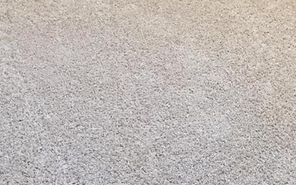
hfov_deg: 26.2
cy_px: 50
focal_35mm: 78
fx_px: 629
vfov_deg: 16.6
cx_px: 221
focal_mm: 4.15
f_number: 2.2
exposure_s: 1/30
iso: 200
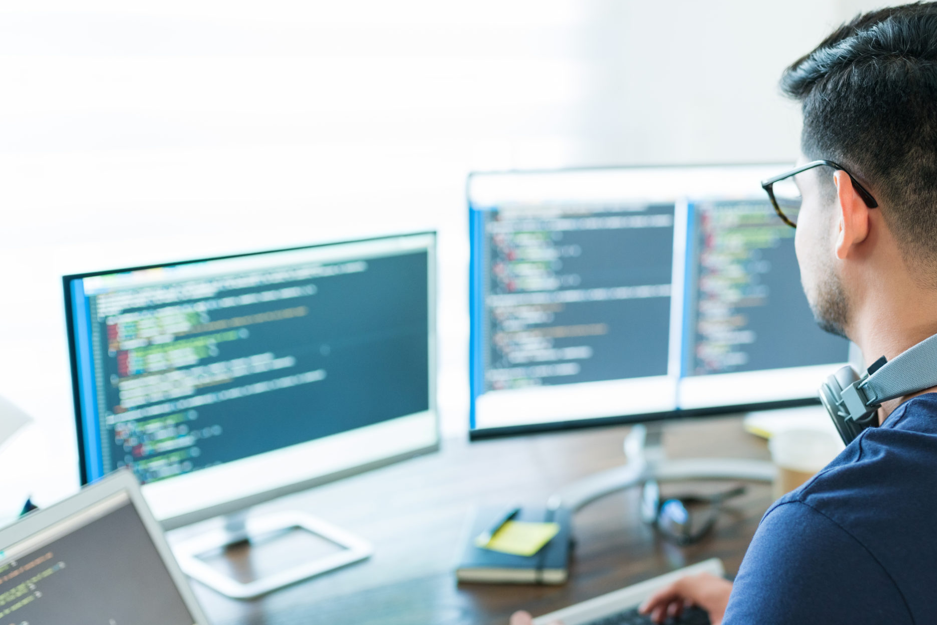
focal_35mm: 48
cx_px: 566
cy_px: 406
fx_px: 1249
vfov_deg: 27.9
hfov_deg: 40.9
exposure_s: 1/100
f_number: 1.8
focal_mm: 35
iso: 800
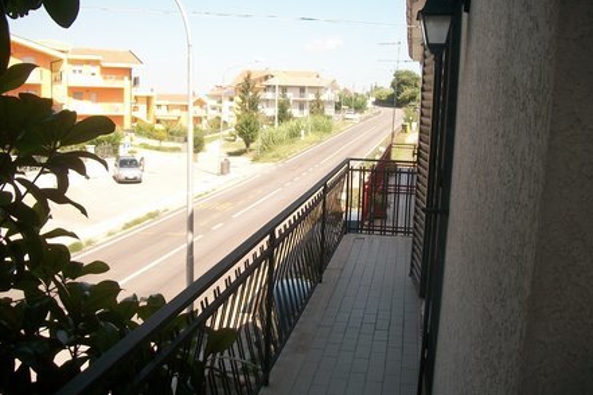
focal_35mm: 34
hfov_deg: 55.8
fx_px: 560
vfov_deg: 38.9
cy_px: 202
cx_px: 301
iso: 80
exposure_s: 1/640
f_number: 2.9
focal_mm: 5.7
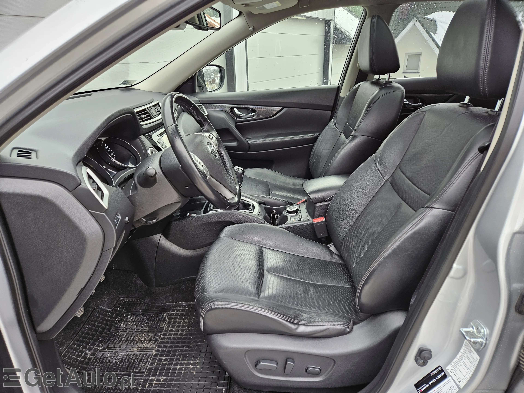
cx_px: 262
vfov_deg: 58.9
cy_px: 196
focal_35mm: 23
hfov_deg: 73.9
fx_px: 348
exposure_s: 1/180
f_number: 1.8
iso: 125
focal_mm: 5.4
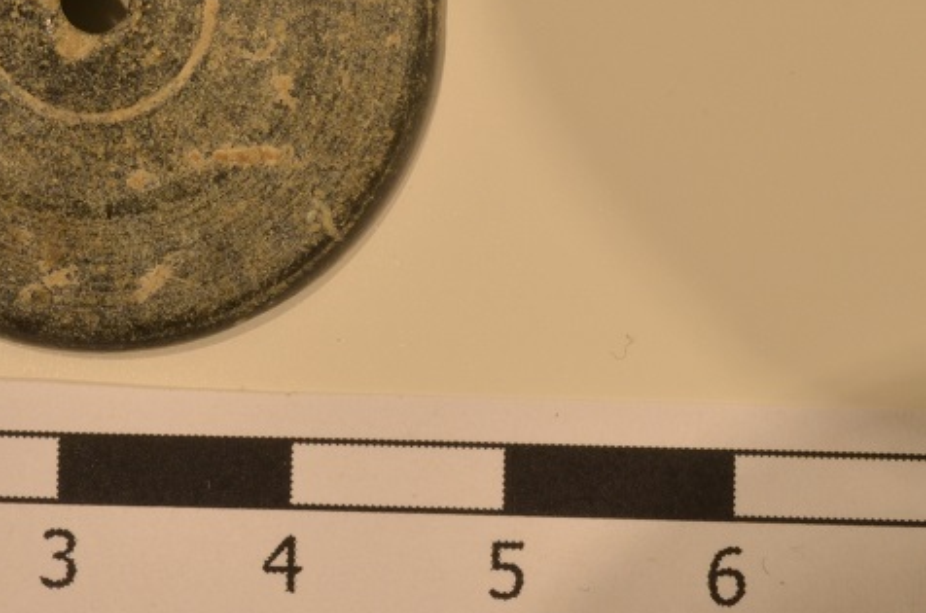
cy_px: 124
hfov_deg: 16.8
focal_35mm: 121
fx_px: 3105
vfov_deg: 11.2
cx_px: 163
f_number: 25
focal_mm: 40
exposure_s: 1/1.6
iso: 250
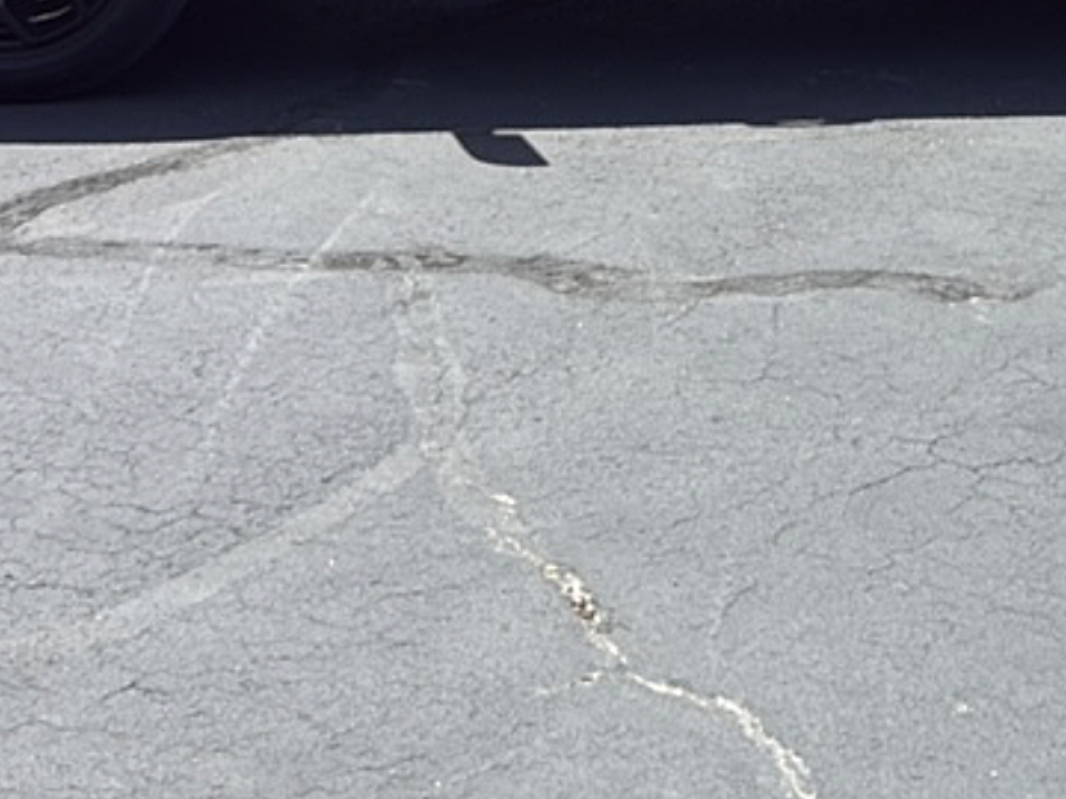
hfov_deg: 26.2
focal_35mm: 72
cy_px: -240
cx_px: 936
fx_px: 2217
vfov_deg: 18.9
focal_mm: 6.76
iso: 80
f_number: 1.78
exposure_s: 1/2801
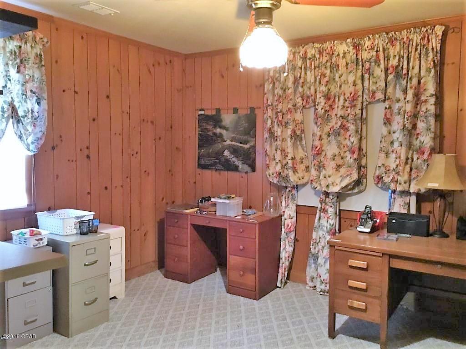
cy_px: 174
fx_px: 417
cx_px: 233
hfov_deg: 58.4
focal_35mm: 31
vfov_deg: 45.4
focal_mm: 3.3
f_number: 2.4
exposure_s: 1/15
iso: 500
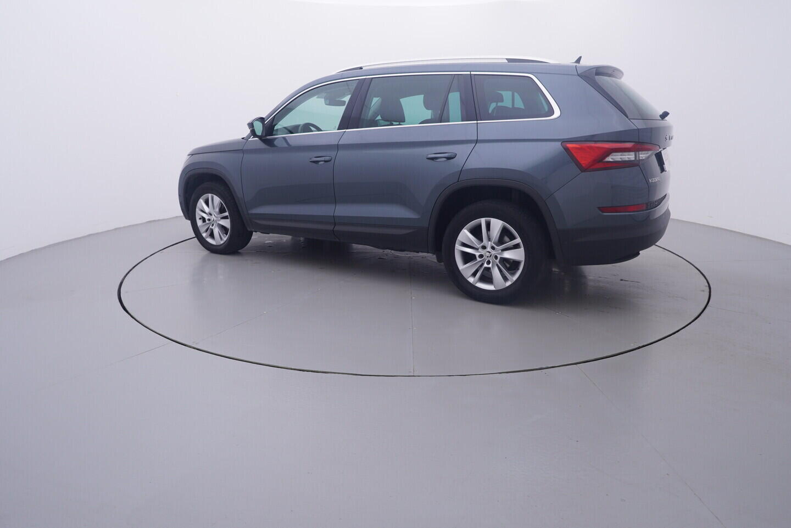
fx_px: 495
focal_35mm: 22
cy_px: 264
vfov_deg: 56.2
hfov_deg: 77.3
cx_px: 396
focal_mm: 15
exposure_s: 1/80
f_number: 5
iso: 200
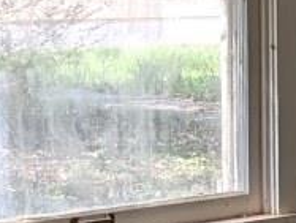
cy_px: 189
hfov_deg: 9.3
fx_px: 1645
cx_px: 696
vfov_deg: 7.7
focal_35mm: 192
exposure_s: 1/371
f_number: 1.68
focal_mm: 6.9
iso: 83
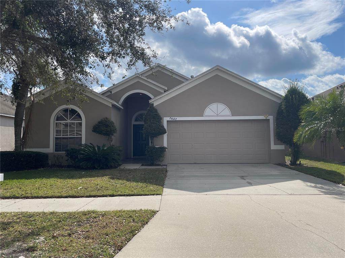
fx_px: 259
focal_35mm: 26
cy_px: 129
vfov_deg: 53.1
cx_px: 172
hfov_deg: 67.3
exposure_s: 1/7813
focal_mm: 4.2
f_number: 1.6
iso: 32
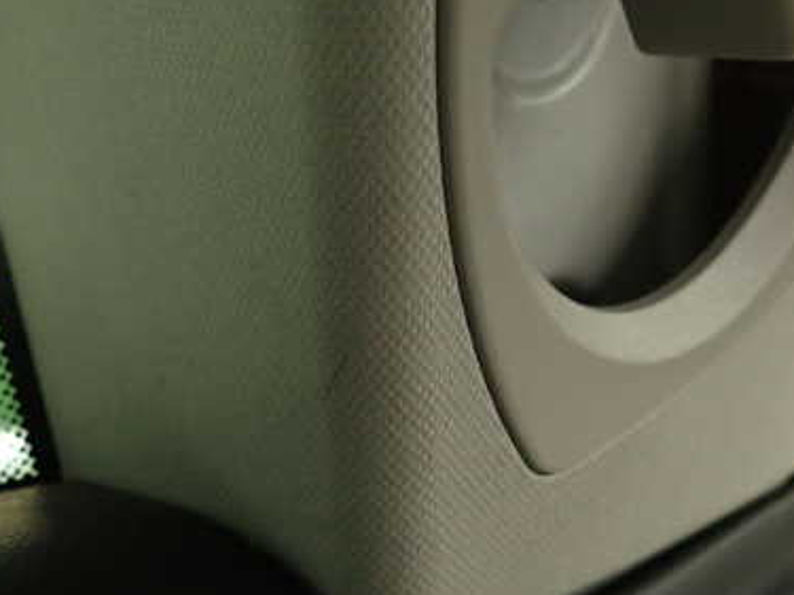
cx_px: 377
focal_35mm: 40
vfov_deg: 35.5
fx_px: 917
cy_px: 402
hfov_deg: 46.8
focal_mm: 4.5
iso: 320
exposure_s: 1/30
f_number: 2
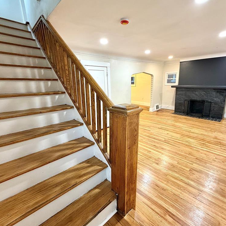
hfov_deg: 83.8
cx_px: 123
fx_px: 126
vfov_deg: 84.0
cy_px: 110
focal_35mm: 17
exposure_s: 1/60
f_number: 2.2
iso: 250
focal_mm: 2.22
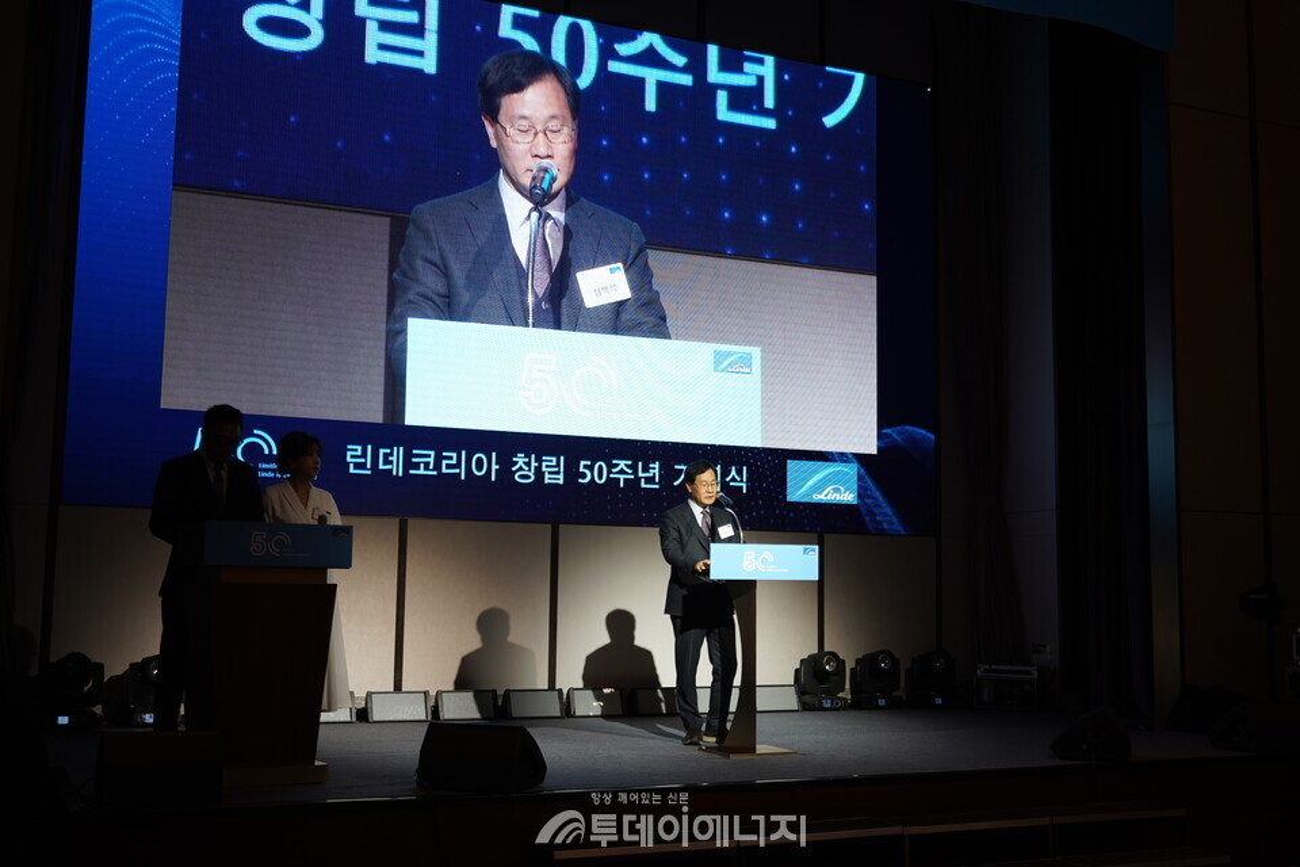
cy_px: 434
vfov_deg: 34.2
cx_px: 650
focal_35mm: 39
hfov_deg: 49.6
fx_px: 1408
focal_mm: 39
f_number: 5.6
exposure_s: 1/125
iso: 100
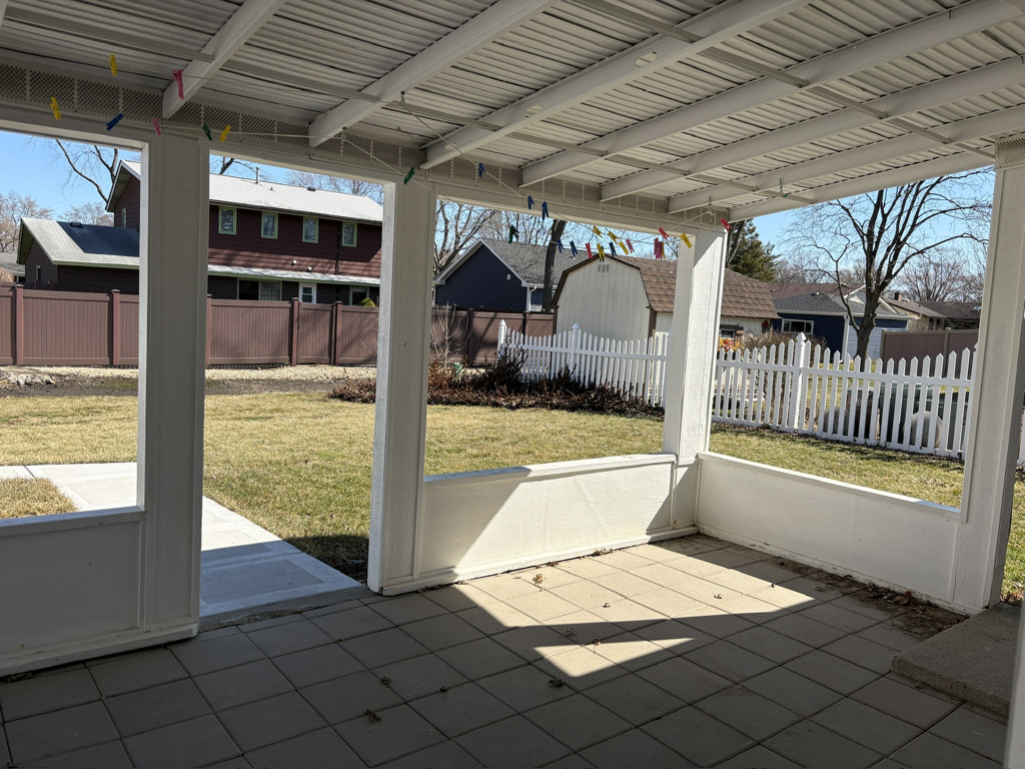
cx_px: 512
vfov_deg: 53.1
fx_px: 770
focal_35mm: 26
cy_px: 384
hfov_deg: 67.3
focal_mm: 5.96
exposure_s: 1/2747
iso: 50
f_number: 1.6
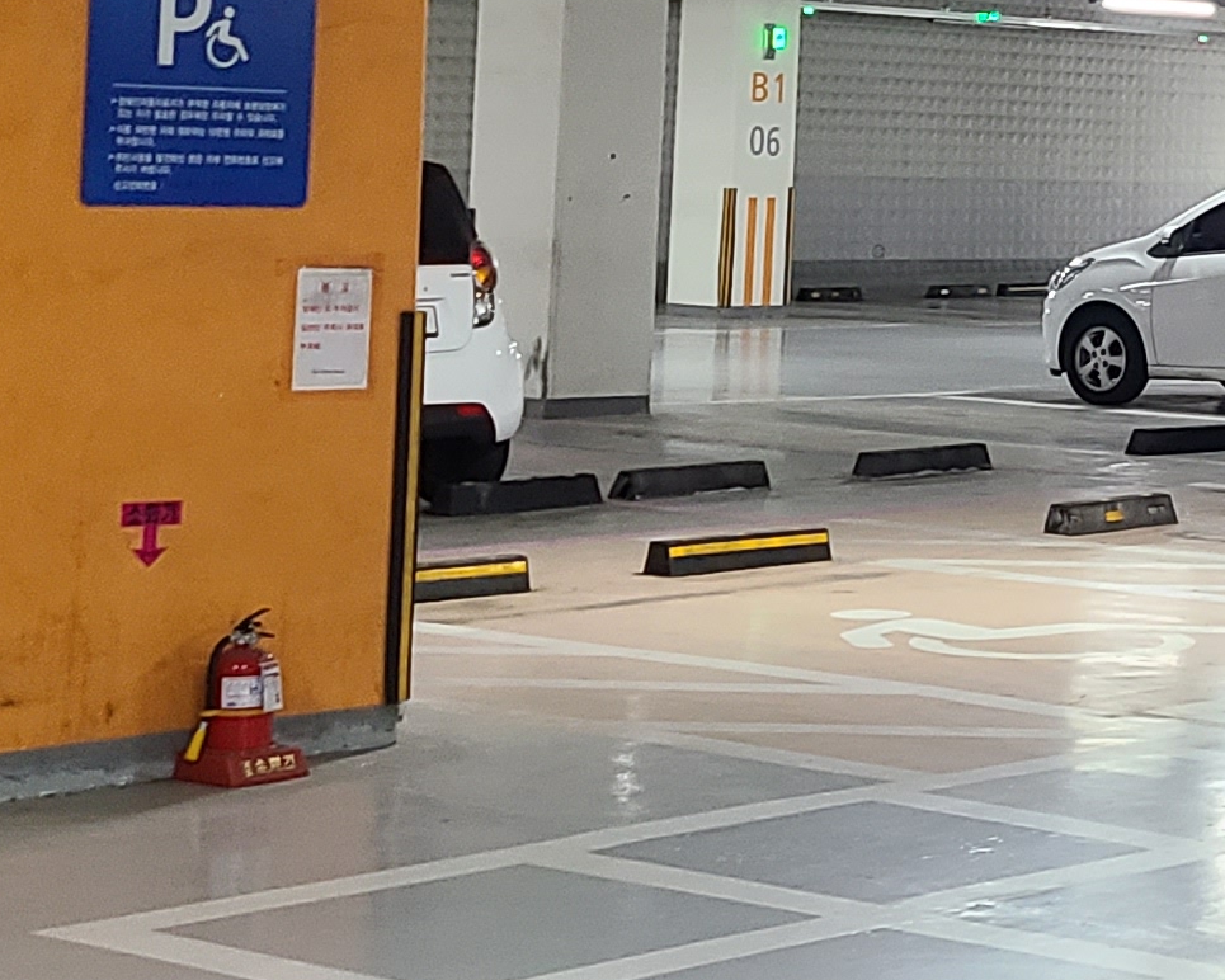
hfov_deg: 16.6
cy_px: -27
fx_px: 3843
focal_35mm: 106
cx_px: 1796
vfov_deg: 14.3
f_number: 1.8
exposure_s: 1/40
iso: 500
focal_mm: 5.4
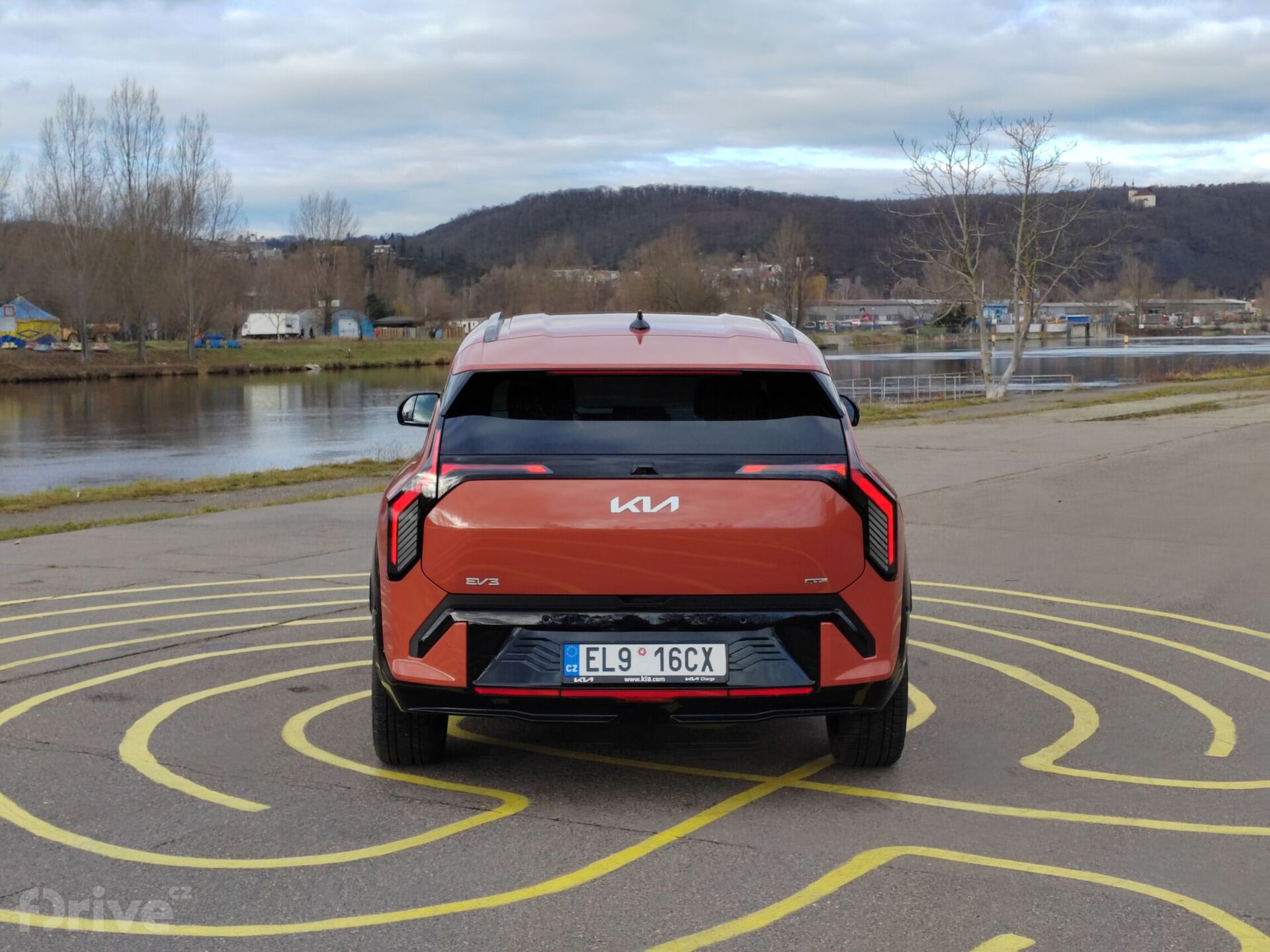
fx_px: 1981
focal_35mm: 54
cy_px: 476
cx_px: 635
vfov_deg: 27.0
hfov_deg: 35.5
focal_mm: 5.52
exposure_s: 1/450
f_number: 1.9
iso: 100
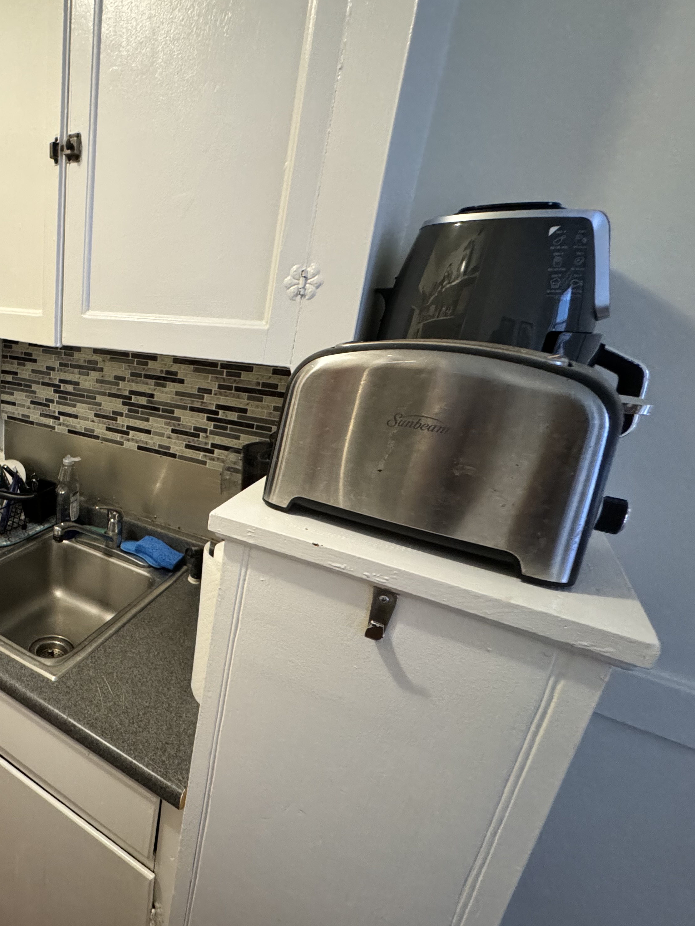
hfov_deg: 60.1
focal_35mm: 19
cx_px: 92
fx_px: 509
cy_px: 467
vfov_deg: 84.7
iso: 800
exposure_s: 1/40
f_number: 2.2
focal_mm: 2.22
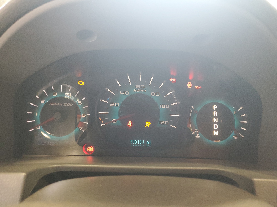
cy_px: 104
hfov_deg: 67.3
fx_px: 208
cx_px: 138
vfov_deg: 53.1
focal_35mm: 26
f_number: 1.5
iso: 285
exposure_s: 1/24
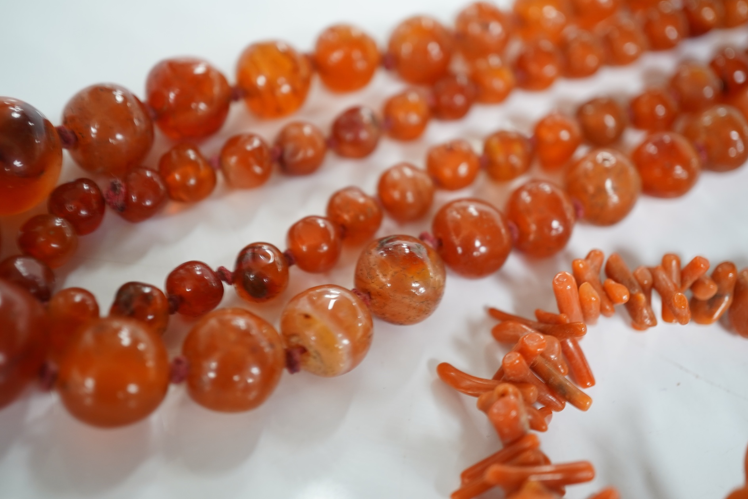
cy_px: 247
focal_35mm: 47
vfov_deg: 28.6
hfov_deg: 41.9
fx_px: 976
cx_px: 390
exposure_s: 1/20
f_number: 5
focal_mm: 30
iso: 500
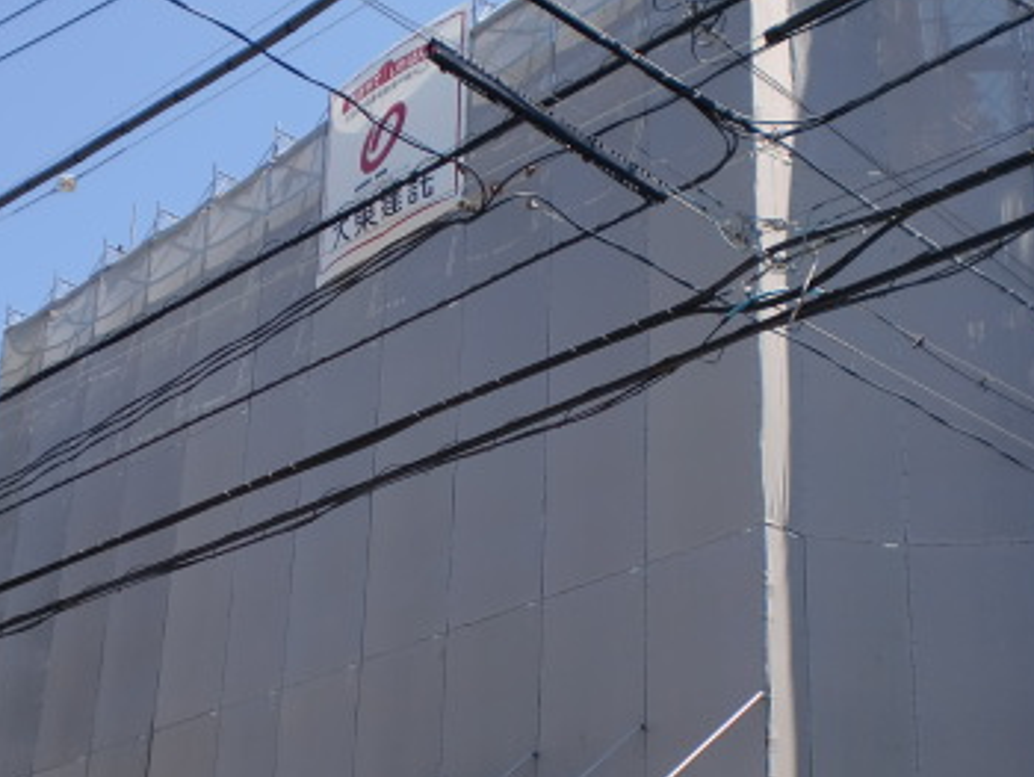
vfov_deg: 22.9
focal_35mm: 64
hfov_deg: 30.2
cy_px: 476
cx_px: 603
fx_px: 1913
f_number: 3.1
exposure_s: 1/500
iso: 64
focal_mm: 6.3
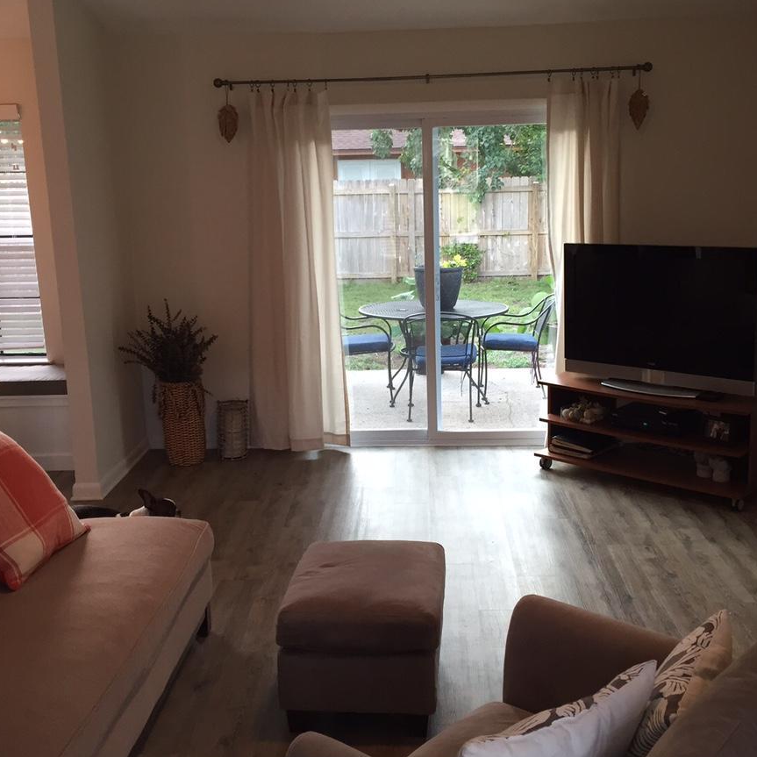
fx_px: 940
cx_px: 387
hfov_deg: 43.9
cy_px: 372
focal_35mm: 38
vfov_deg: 43.9
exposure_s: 1/30
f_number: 2.2
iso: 64
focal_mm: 4.15
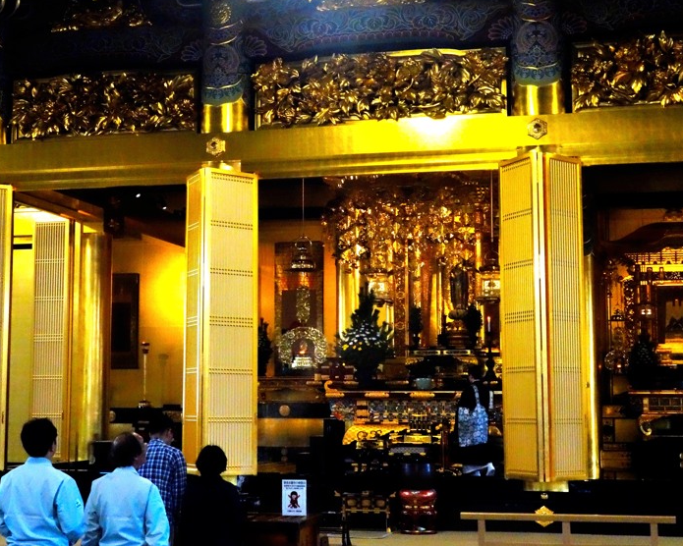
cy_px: 246
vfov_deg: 23.5
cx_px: 304
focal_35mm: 65
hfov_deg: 29.1
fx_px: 1314
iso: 1600
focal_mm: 17.4
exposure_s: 1/50
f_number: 11
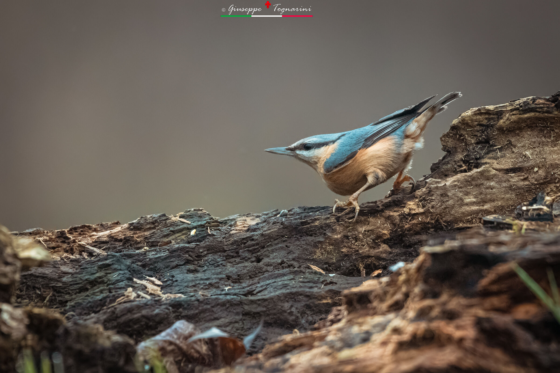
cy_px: 186
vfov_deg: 2.7
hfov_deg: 4.1
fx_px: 7777
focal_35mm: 500
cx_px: 280
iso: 4000
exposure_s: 1/1000
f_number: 5.6
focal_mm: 500
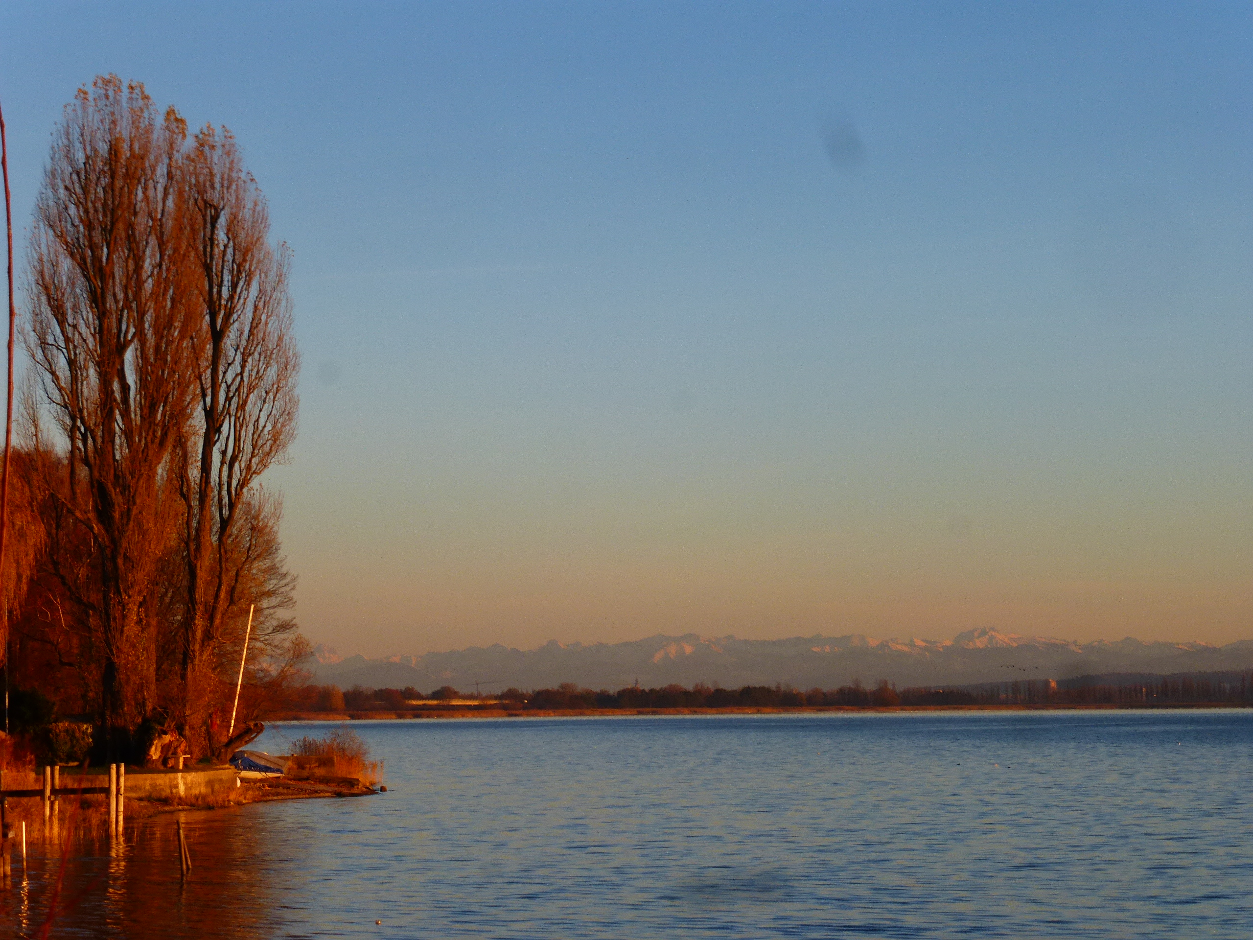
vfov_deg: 12.9
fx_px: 4163
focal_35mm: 115
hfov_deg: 17.1
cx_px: 626
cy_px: 470
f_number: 5.3
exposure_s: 1/200
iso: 100
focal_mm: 20.6
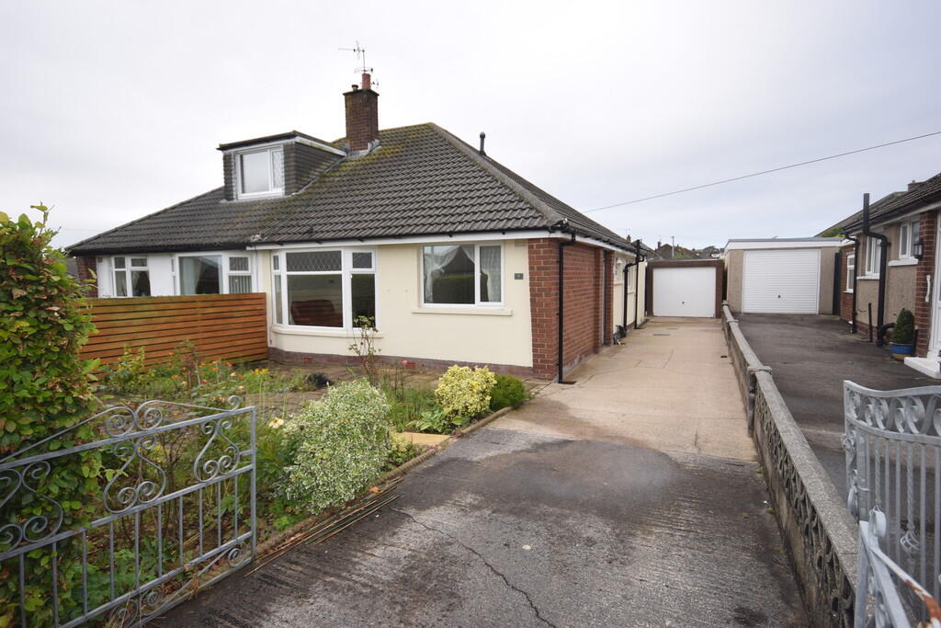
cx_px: 470
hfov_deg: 90.0
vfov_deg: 67.4
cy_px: 314
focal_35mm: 18
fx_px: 471
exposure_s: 1/200
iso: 100
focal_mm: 12
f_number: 7.1
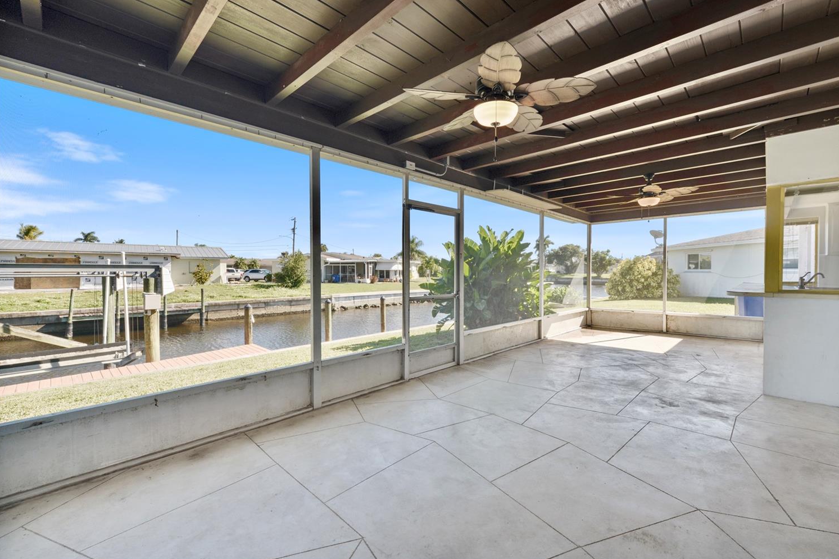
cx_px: 447
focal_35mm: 15
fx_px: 350
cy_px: 272
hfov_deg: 100.3
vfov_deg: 77.3
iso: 400
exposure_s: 1/400
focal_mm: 14
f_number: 9
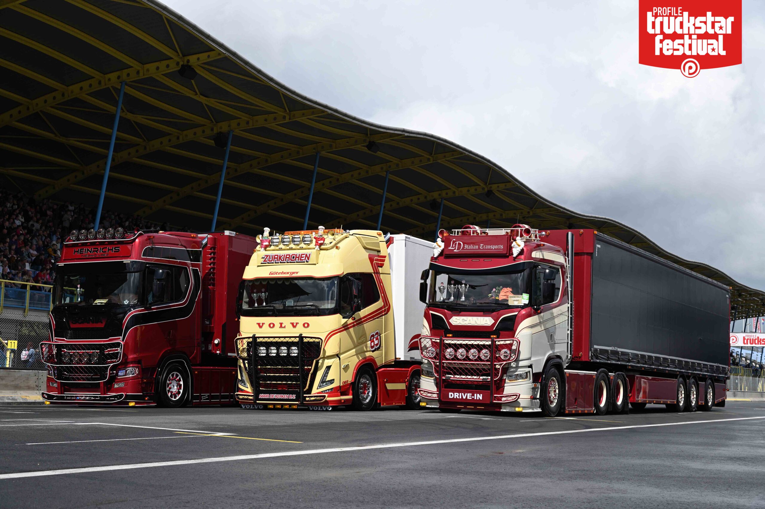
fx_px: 1168
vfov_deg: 24.6
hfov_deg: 36.3
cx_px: 382
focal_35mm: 55
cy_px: 254
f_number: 6.3
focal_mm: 55
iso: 200
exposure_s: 1/320
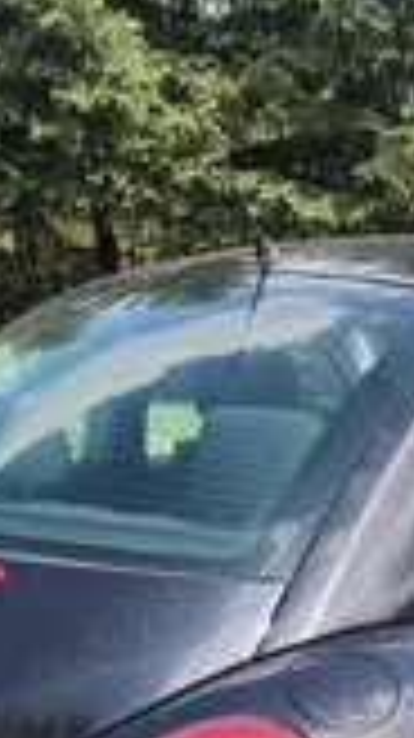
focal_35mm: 69
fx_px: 1349
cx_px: 284
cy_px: 716
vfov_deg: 28.9
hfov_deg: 17.4
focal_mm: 4.75
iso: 100
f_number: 1.8
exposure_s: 1/621
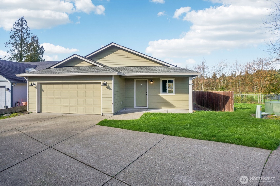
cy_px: 93
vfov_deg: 64.5
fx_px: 148
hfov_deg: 86.9
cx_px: 140
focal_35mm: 19
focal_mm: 19
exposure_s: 1/640
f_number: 8
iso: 400
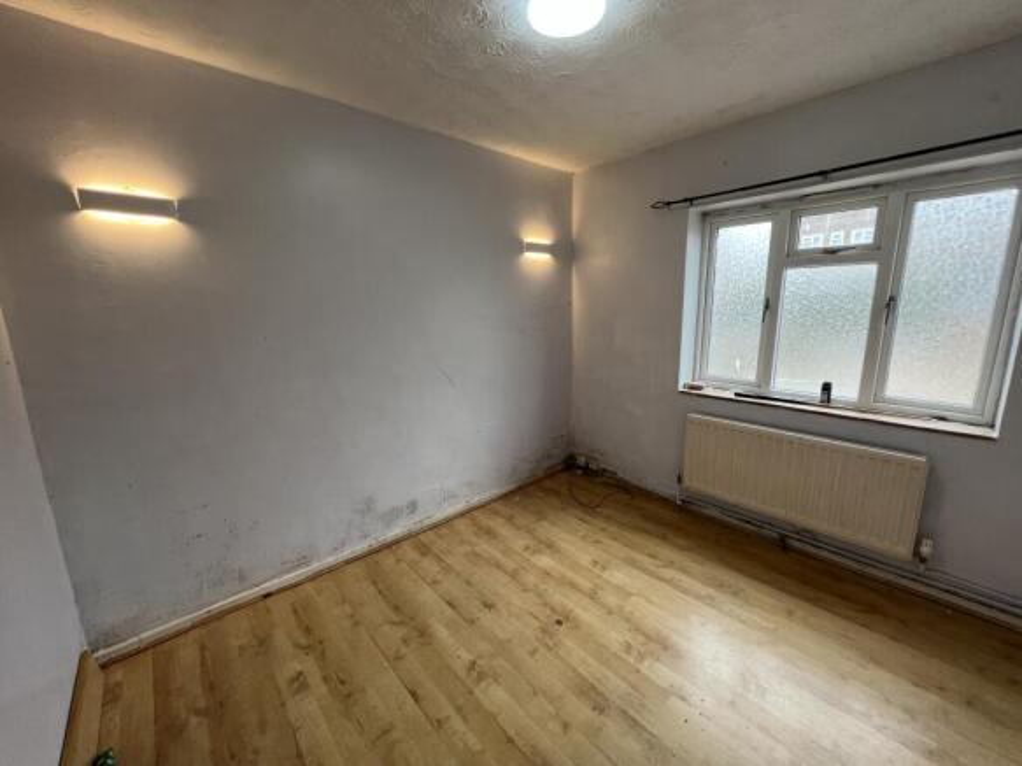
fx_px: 384
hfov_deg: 106.2
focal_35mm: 13
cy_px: 383
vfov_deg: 89.9
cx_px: 511
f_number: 1.8
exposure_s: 1/99
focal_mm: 1.57
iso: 80
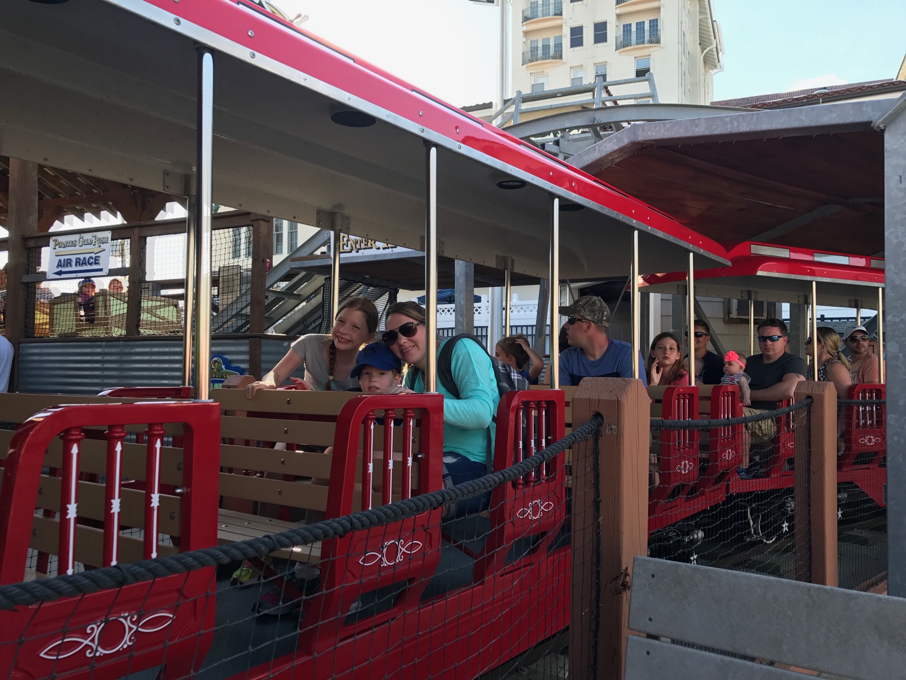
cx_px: 453
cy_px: 340
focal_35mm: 28
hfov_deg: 63.4
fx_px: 733
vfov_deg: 49.7
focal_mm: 3.99
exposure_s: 1/352
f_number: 1.8
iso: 20
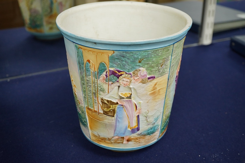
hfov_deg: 43.6
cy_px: 82
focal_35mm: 45
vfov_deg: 29.9
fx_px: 306
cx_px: 122
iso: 1250
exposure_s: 1/125
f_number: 7.1
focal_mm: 30
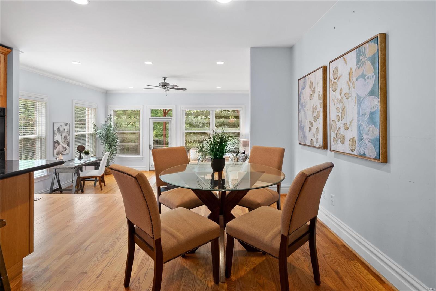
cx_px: 218
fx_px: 194
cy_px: 146
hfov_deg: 96.7
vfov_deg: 73.7
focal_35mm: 16
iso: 400
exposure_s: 1/4
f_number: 8
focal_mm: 8
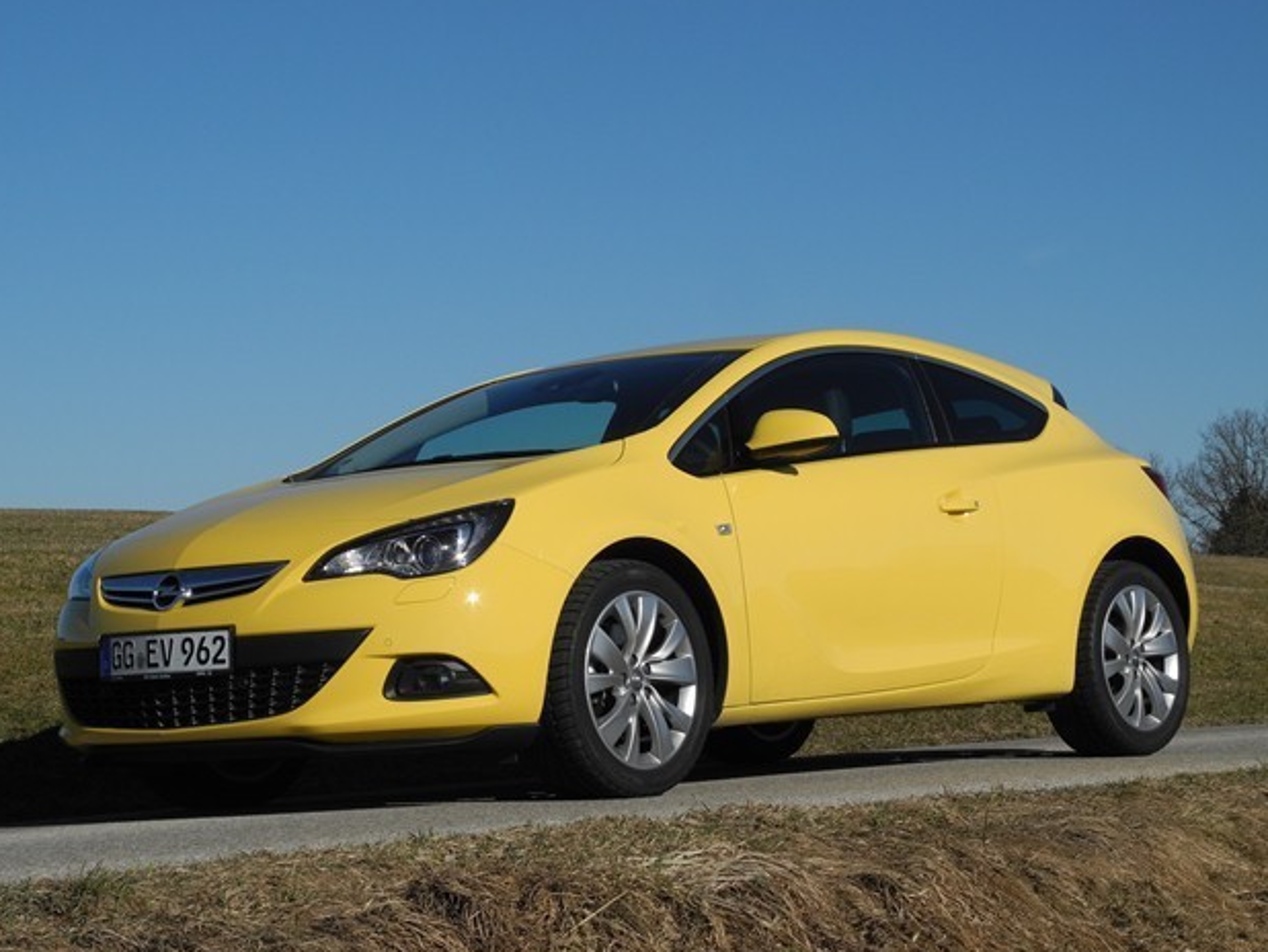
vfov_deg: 16.8
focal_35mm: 88
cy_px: 482
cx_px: 613
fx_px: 3225
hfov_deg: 22.2
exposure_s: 1/813
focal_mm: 18.1
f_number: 6.3
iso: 100
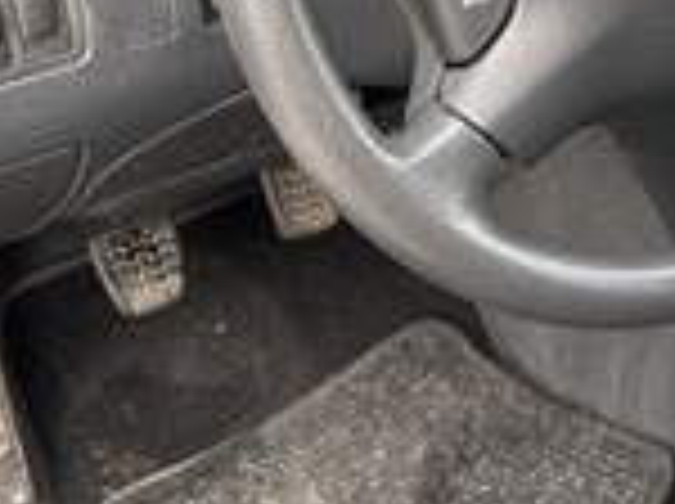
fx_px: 1499
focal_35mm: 77
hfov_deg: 24.0
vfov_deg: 18.2
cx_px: 716
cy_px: -76
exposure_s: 1/121
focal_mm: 6.86
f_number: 1.78
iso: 80
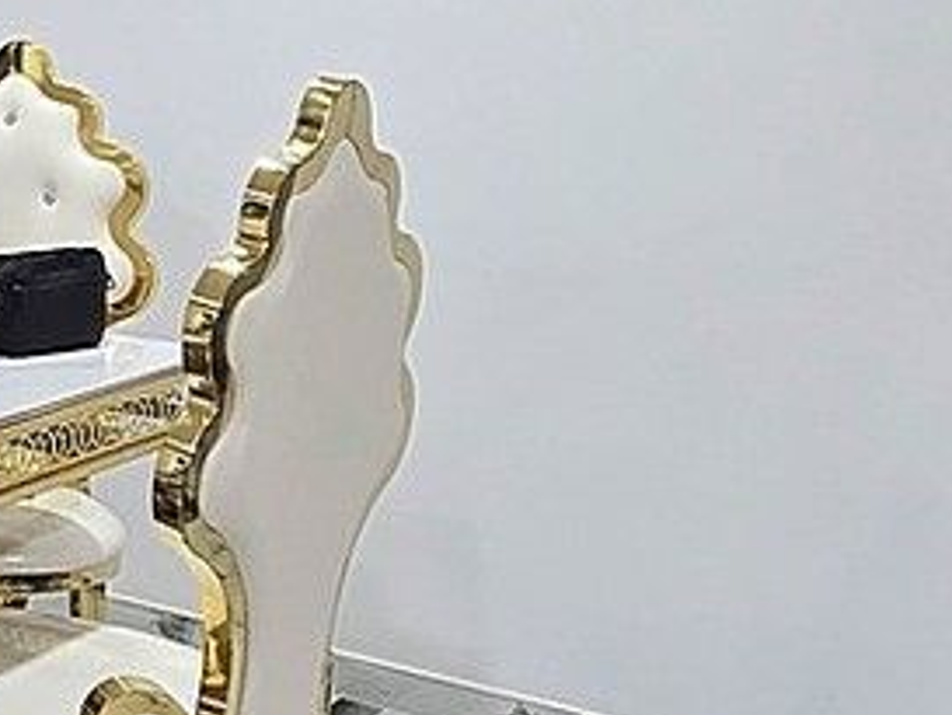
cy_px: -10
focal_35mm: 61
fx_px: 1678
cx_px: -554
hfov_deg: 23.6
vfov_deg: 23.0
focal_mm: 2.2
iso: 160
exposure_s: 1/50
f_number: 2.2
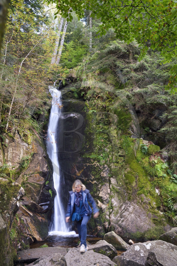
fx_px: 221
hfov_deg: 43.6
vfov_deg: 62.0
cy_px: 133
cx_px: 88
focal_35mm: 30
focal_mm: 30
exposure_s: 1/10
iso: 800
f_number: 14
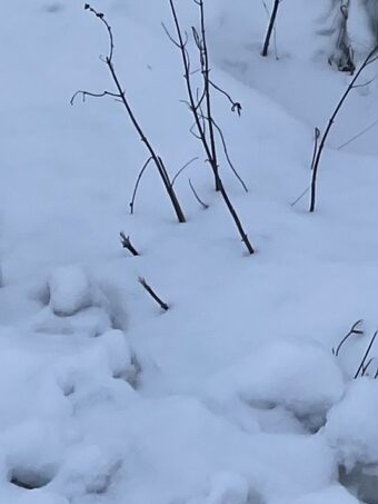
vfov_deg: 11.3
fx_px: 2139
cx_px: 802
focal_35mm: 147
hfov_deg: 9.3
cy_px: -676
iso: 32
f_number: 1.6
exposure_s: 1/769
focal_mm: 4.2
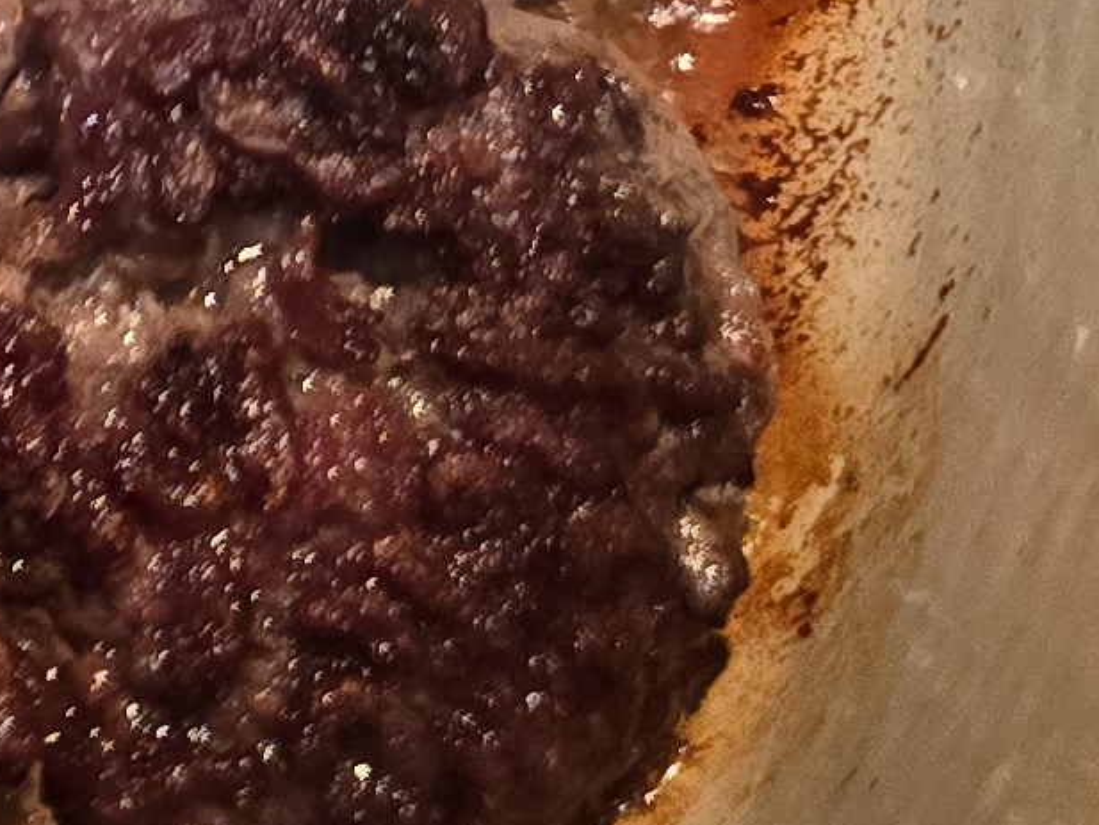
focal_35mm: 149
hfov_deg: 11.4
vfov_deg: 9.6
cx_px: -1366
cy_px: -567
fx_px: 4731
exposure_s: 1/120
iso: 200
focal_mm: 6.3
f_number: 1.7
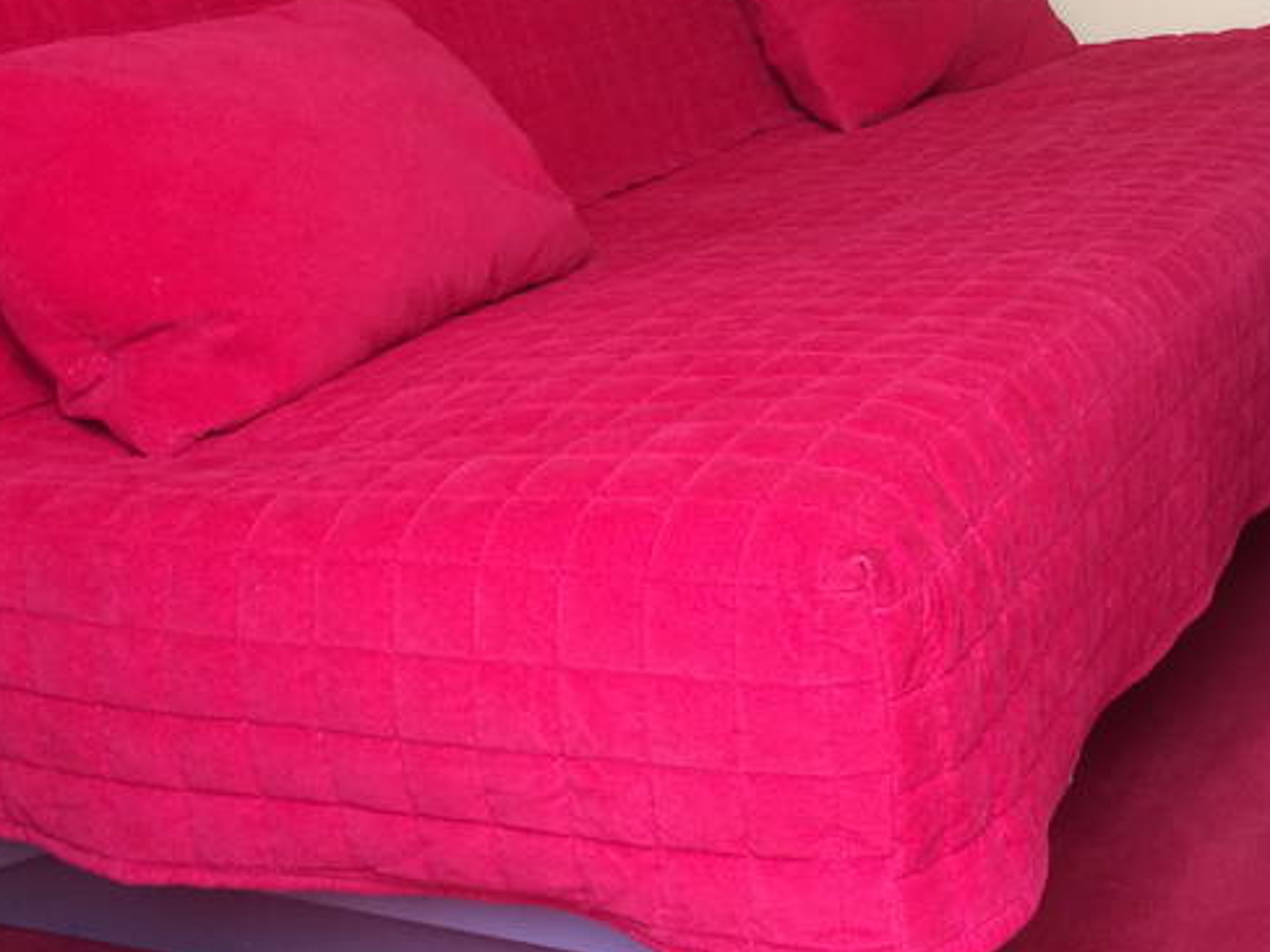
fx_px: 2237
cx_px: 819
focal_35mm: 61
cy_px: 274
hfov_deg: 31.5
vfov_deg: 23.8
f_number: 2.2
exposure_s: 1/33
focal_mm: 4.15
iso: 64
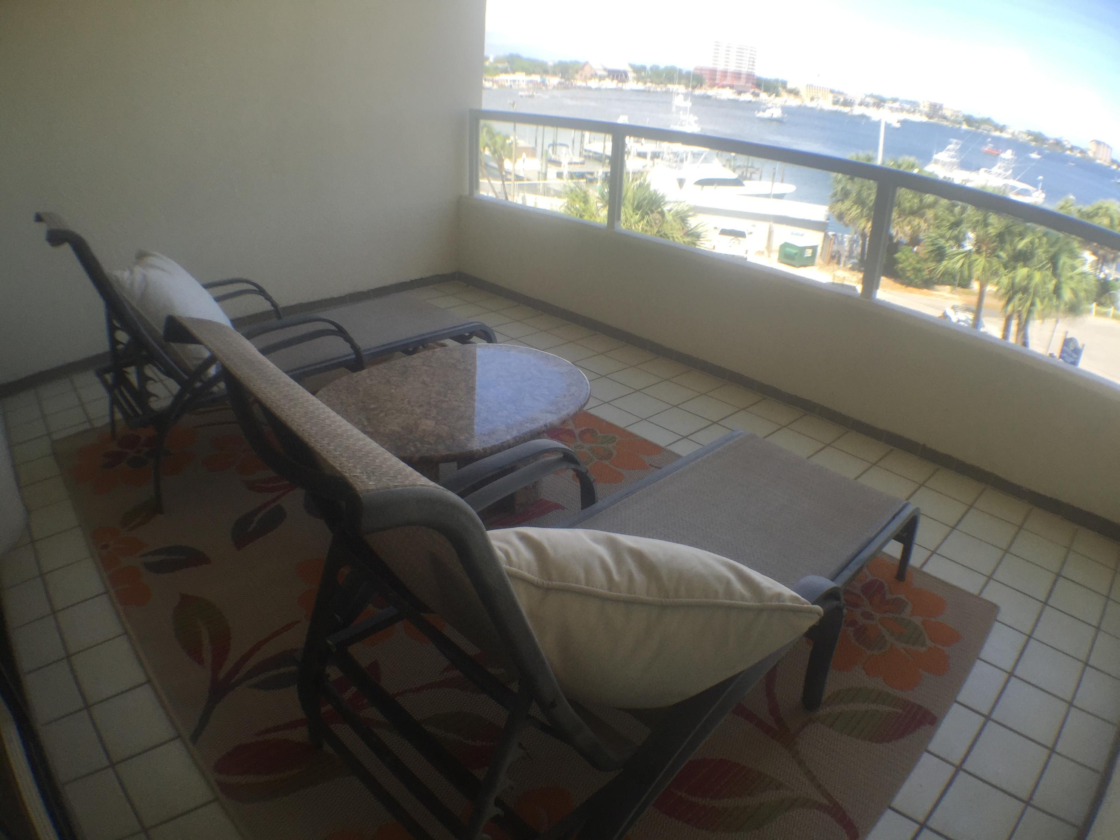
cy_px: 420
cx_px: 560
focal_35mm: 29
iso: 32
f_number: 2.2
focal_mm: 4.15
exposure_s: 1/465
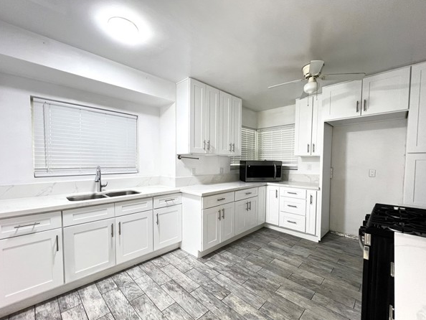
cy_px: 169
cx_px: 215
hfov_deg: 102.0
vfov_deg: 85.6
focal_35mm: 14
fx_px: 172
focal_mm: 1.57
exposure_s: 1/60
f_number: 1.8
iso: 320
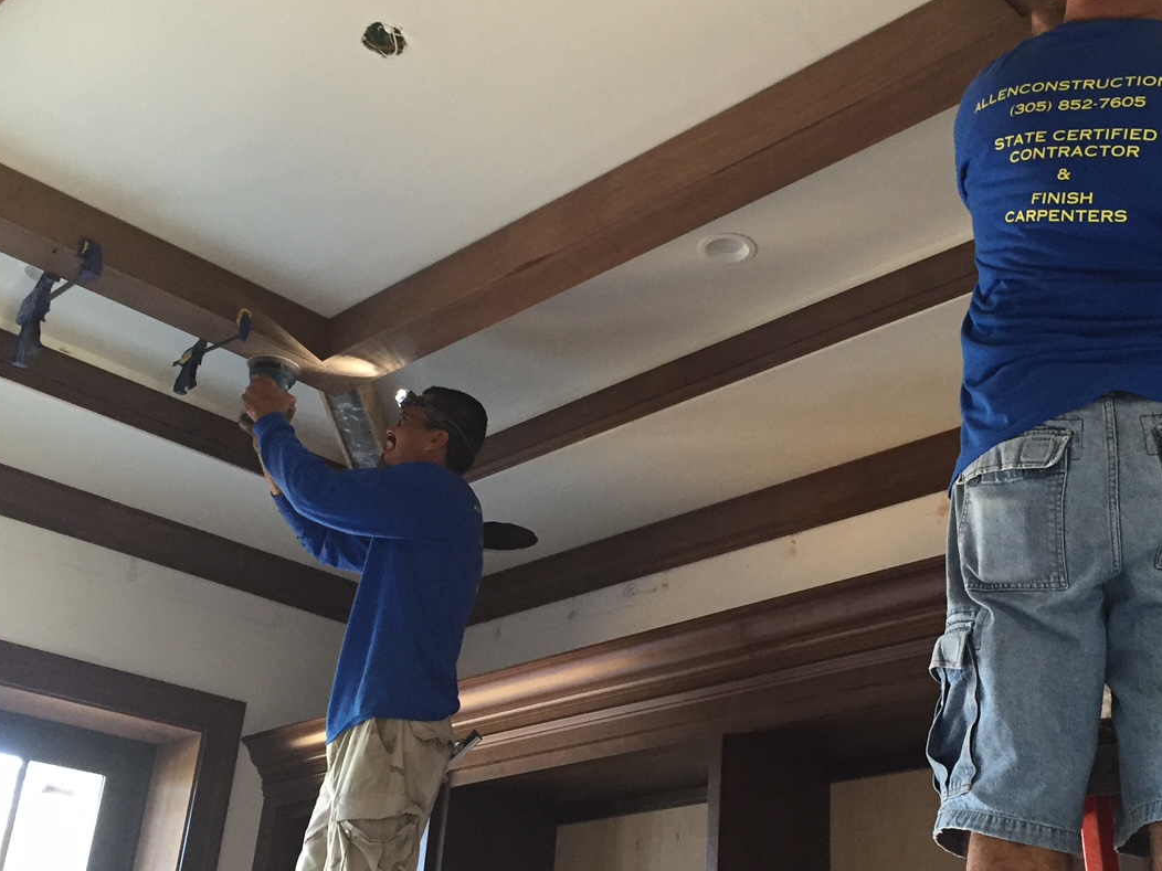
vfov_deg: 32.2
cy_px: 452
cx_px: 696
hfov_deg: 41.9
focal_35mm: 45
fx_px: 1511
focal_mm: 4.15
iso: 160
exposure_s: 1/30
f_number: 2.2
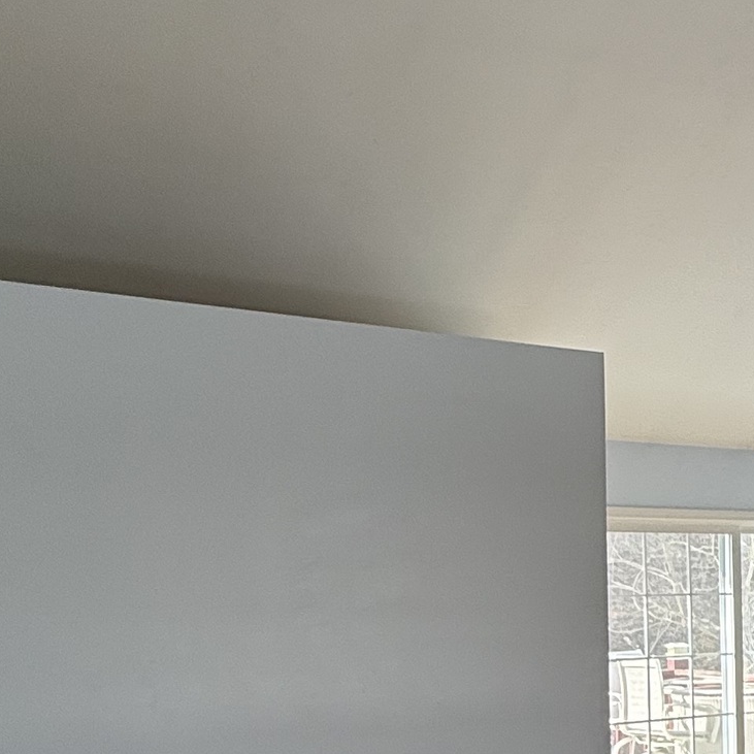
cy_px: 598
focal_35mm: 52
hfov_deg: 25.0
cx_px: 1132
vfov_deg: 32.0
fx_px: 1281
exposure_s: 1/193
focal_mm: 2.22
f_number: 2.2
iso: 50
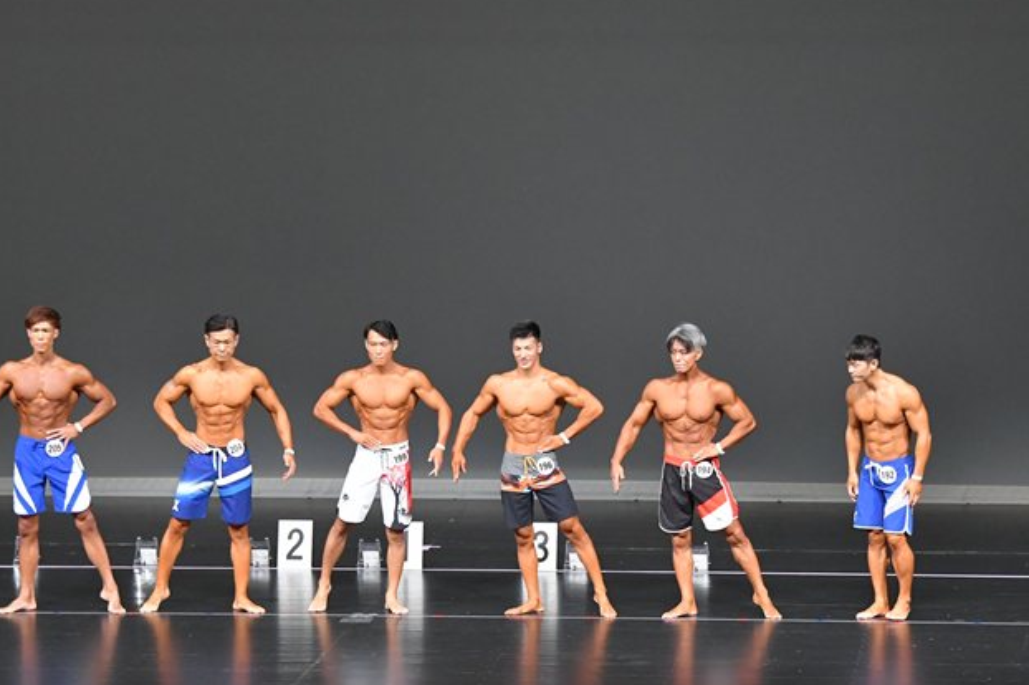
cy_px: 415
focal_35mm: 172
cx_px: 520
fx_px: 4914
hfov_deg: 12.0
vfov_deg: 8.0
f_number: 5.6
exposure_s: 1/400
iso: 5000
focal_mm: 92
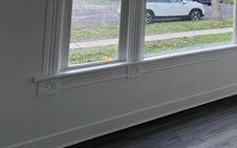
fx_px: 252
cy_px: -26
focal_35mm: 39
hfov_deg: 37.7
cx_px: 285
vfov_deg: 28.7
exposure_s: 1/313
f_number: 1.8
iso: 32
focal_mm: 1.57
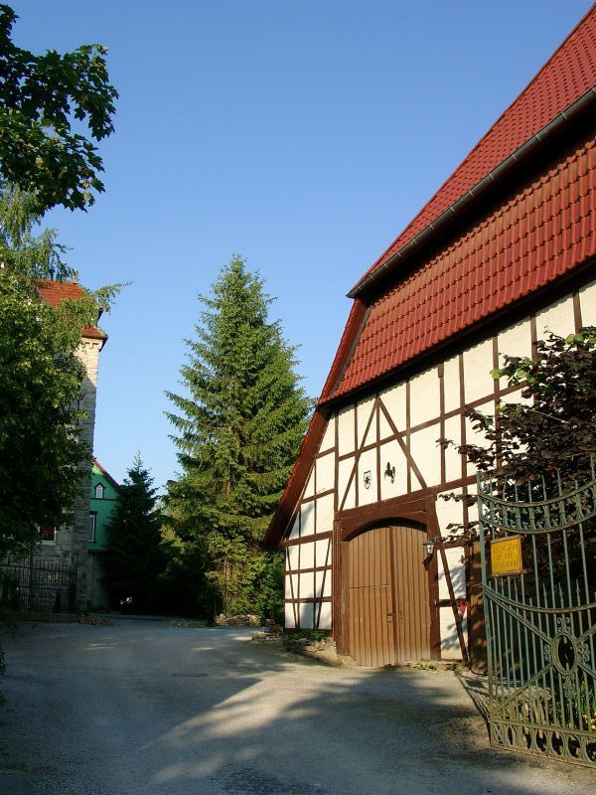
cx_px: 298
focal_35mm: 37
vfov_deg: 50.1
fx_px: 849
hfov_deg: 38.7
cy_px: 398
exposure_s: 1/454
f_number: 4
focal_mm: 7.69
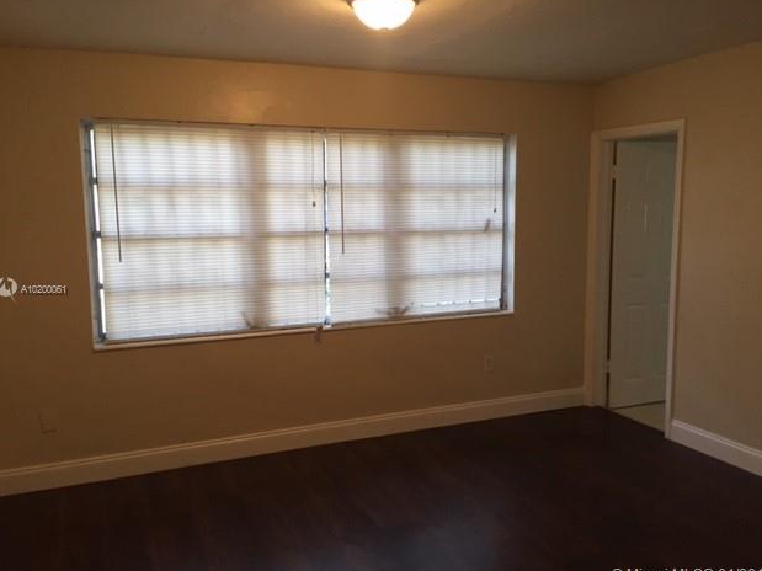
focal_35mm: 30
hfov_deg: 60.0
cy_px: 290
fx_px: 660
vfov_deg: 46.8
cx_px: 385
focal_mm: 4.15
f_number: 2.2
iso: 100
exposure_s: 1/30
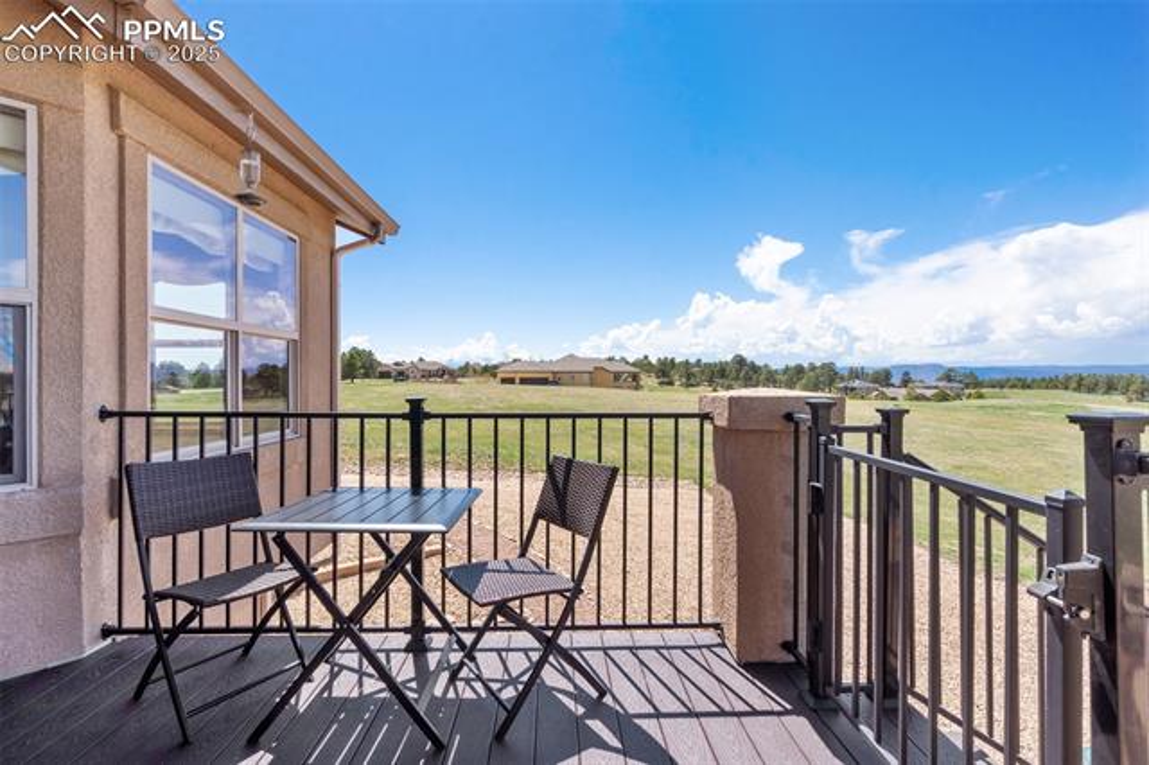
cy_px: 382
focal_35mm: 16
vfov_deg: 73.7
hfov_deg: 96.8
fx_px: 510
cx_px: 574
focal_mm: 16
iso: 100
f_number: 9
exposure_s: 1/100
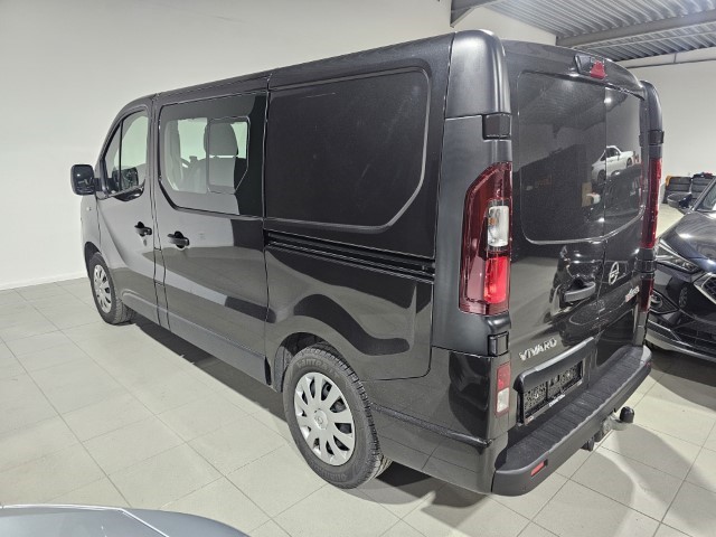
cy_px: 268
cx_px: 358
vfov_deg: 58.9
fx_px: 476
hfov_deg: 73.9
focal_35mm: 23
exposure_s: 1/142
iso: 640
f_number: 1.7
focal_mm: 6.3
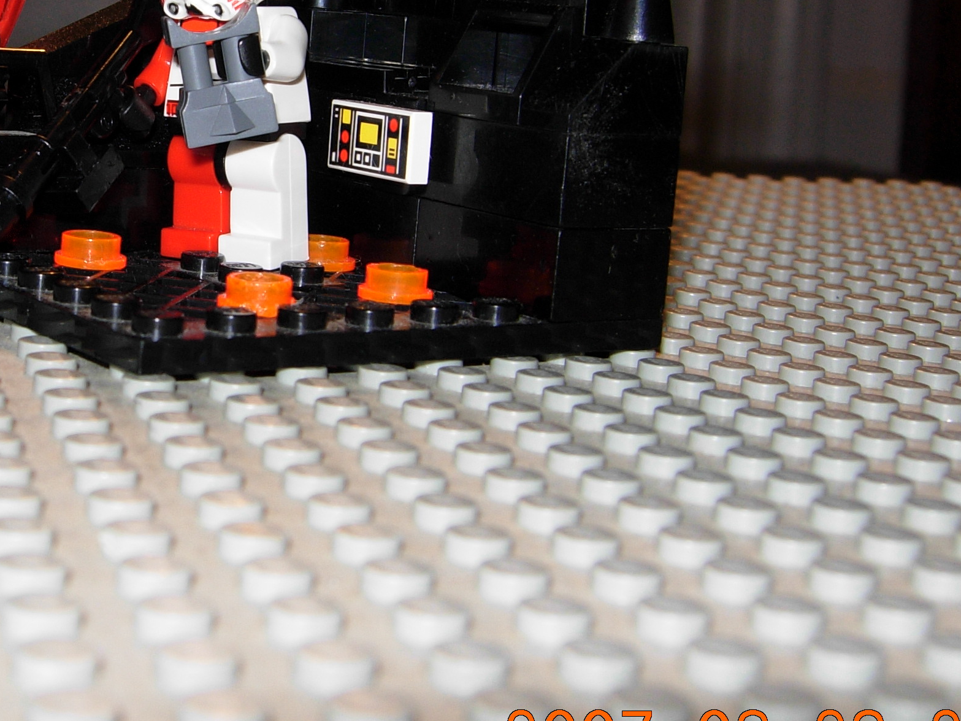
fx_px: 2082
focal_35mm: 75
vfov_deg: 19.4
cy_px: 141
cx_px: 199
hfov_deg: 25.6
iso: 50
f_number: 3.8
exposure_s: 1/45.2
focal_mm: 7.5
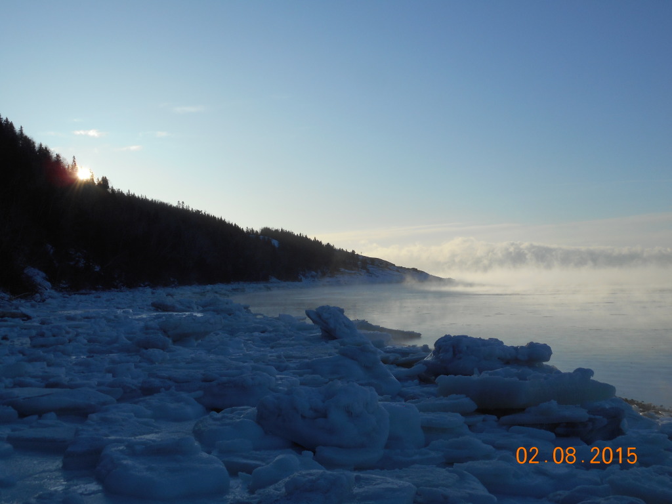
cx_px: 336
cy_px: 252
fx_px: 854
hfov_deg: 42.9
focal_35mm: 44
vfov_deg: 32.9
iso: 80
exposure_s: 1/1000
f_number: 4.7
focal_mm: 7.9
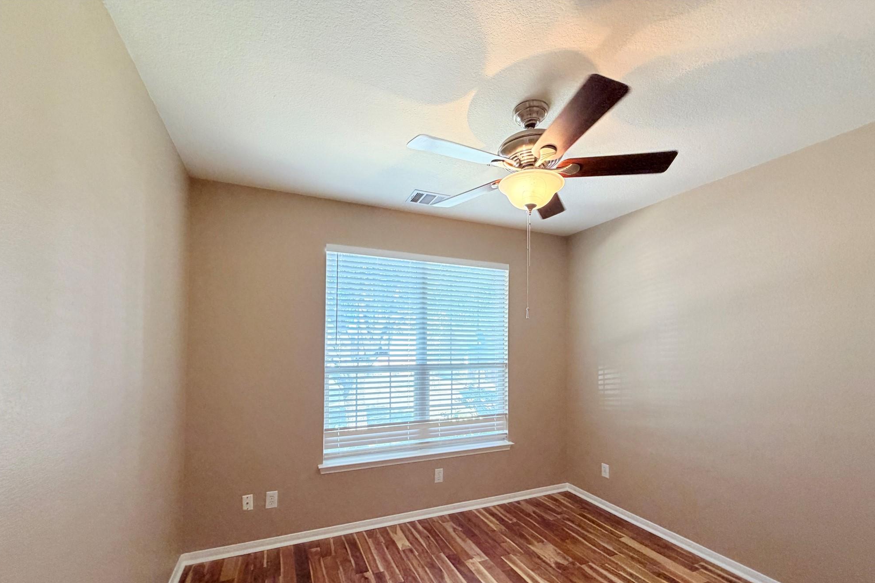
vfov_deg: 76.8
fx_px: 365
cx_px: 431
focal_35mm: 15
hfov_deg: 100.4
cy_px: 337
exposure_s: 1/60
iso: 250
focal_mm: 2.22
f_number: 2.2
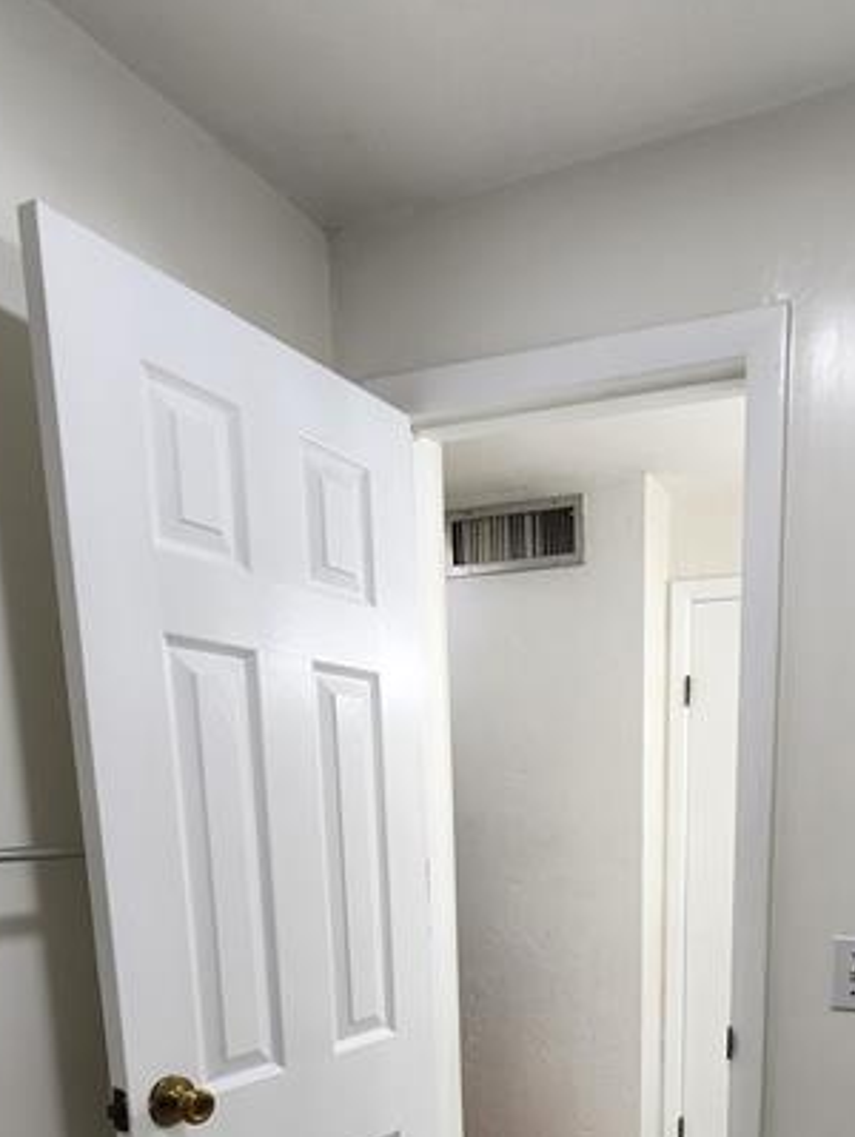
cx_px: 641
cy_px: 972
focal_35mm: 25
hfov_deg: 52.5
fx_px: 822
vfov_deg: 61.1
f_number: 2.2
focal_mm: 2.2
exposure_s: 1/60
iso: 50
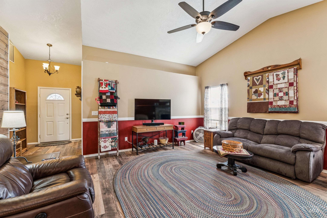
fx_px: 141
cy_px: 109
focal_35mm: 16
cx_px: 164
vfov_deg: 75.5
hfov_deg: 98.5
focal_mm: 15.5
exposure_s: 1/3.33
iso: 400
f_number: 13
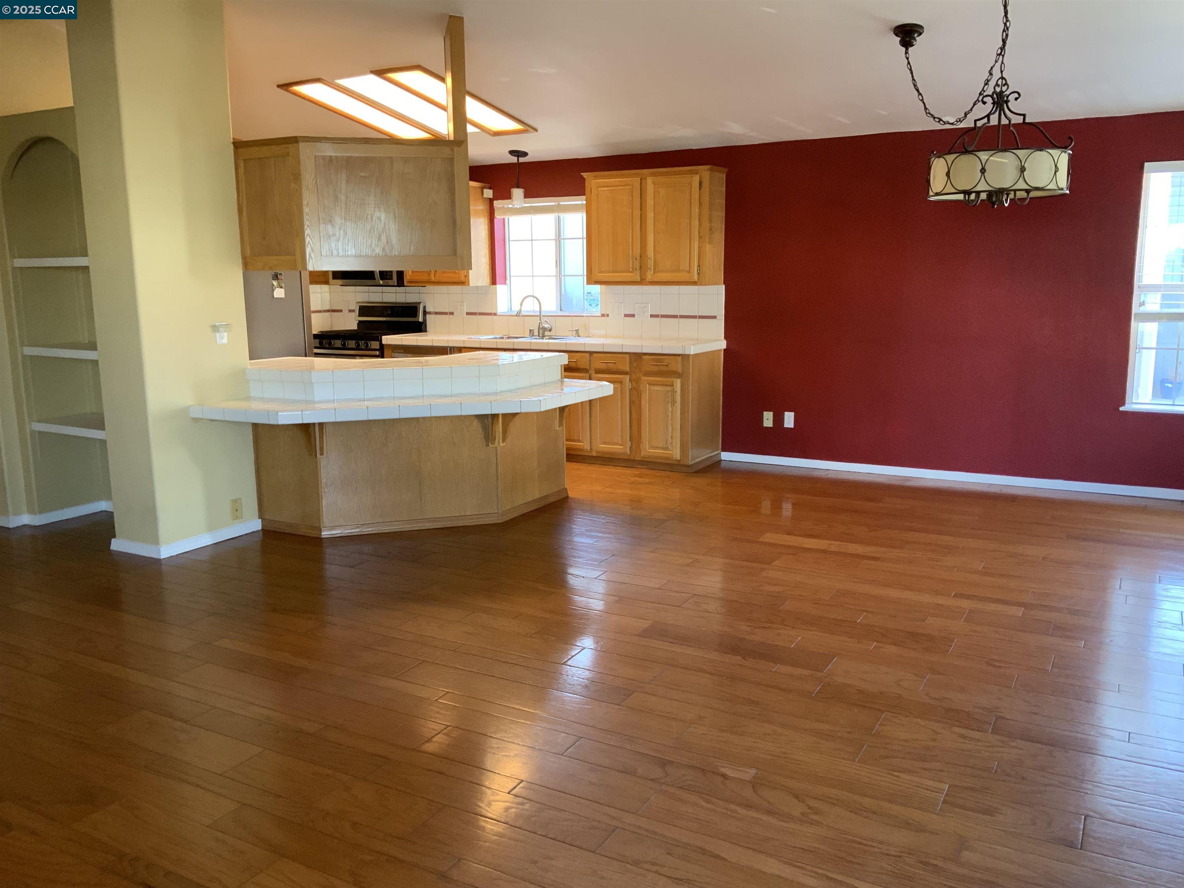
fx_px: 992
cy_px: 444
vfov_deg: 48.2
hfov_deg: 61.7
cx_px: 592
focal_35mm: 29
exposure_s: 1/60
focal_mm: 3
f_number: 1.8
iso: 160
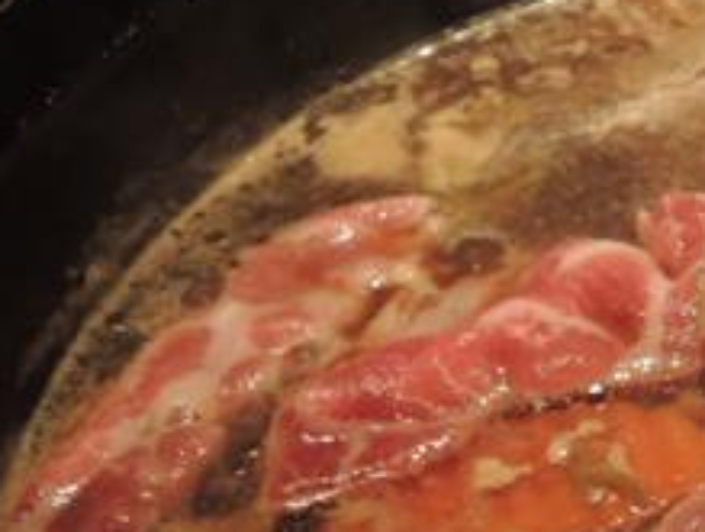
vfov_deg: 20.4
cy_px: 522
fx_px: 1428
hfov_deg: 25.0
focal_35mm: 70
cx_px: 850
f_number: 2.8
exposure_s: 1/13
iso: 400
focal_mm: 4.3
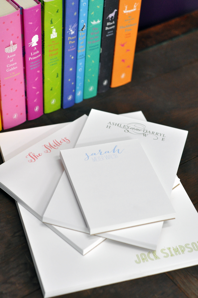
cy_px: 149
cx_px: 99
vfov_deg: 27.0
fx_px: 620
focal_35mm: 75
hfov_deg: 18.1
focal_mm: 50
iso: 800
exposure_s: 1/60
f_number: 4
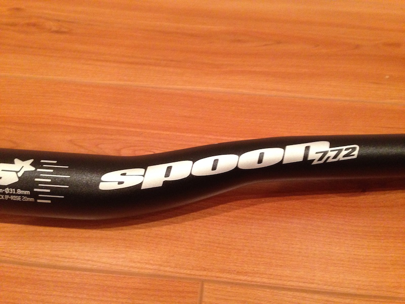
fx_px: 386
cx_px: 202
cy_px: 152
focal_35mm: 33
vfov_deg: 42.9
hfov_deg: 55.4
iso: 400
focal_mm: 4.12
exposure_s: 1/15
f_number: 2.4
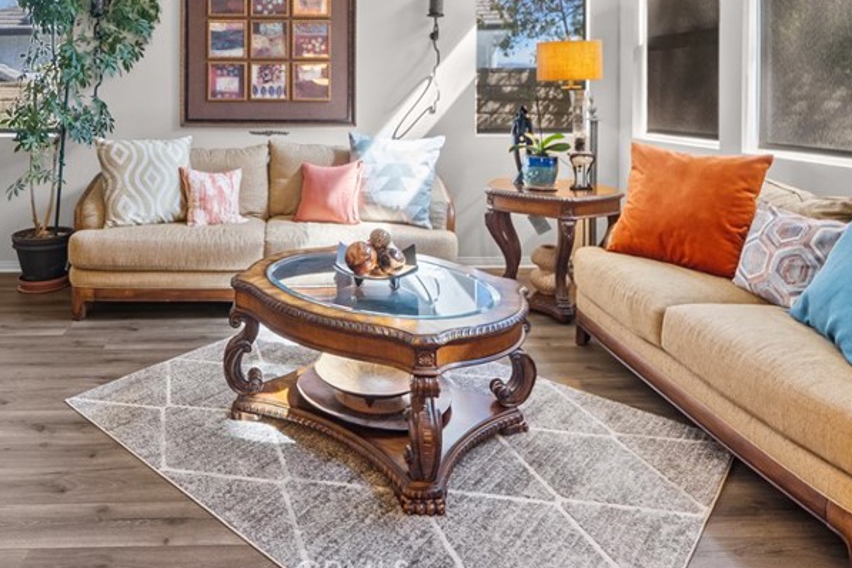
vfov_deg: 49.7
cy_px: 106
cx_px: 290
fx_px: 568
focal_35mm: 24
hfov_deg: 71.7
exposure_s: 1.6
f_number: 9
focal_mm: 14
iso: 100
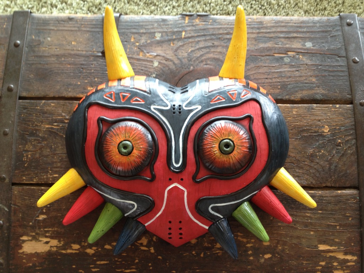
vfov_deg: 40.7
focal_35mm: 35
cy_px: 136
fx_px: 368
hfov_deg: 52.6
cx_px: 182
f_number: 2.4
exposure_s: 1/20
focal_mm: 4.3
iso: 64
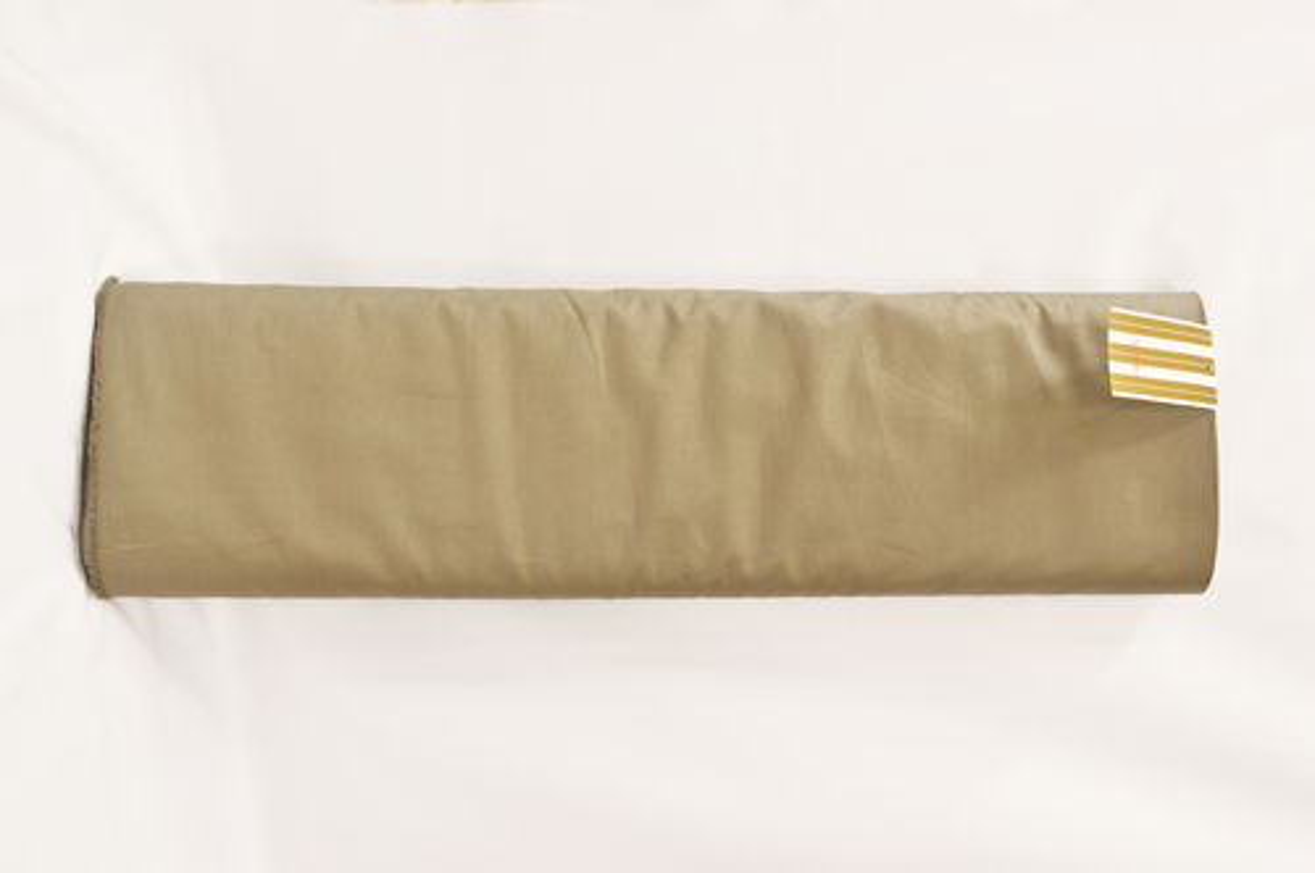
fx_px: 1204
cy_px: 436
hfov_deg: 57.3
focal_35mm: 33
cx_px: 658
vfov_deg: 39.9
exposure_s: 1/10
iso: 800
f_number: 10
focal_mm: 22
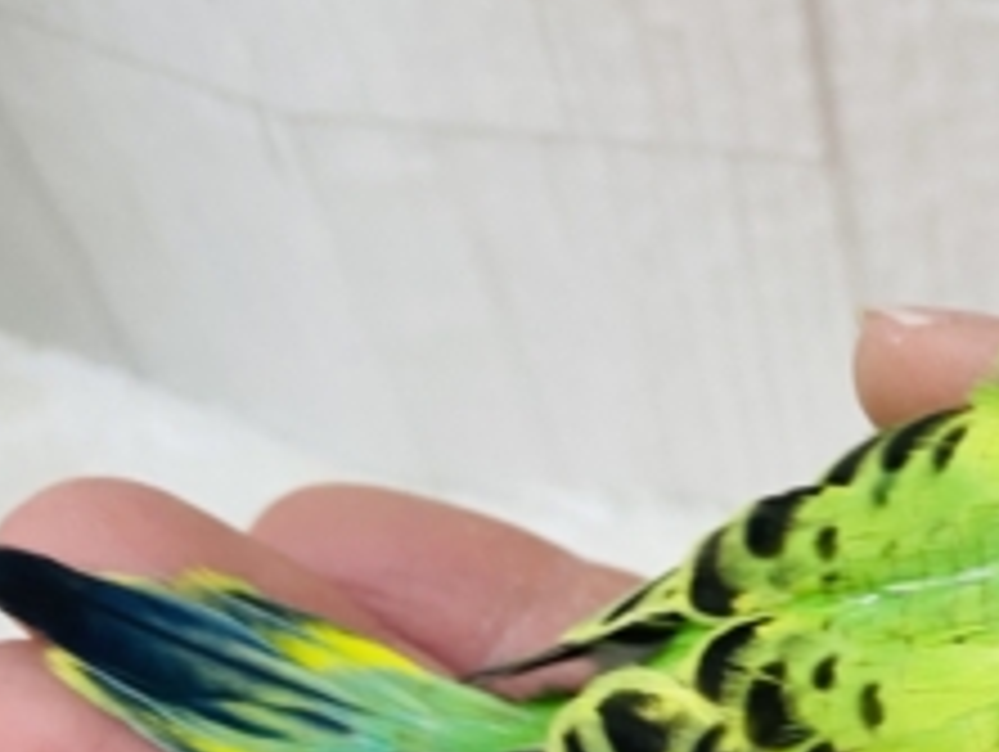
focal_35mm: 72
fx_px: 2080
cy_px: 567
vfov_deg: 20.3
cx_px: 1206
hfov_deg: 24.4
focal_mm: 4.25
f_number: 1.8
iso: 64
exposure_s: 1/50
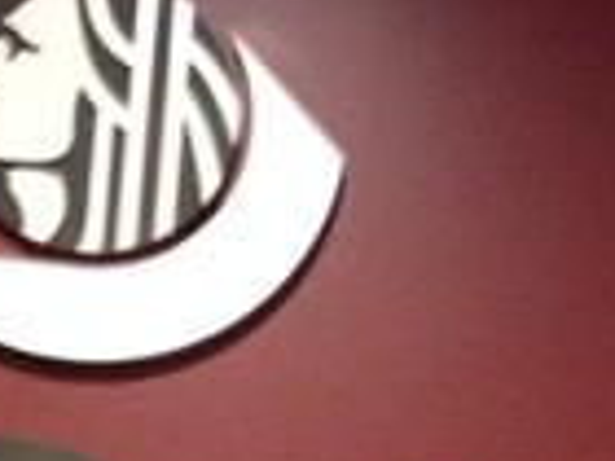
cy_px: 856
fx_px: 3358
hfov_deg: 10.4
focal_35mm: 189
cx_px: 567
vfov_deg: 7.6
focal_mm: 4.12
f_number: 2.4
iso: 400
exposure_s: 1/17
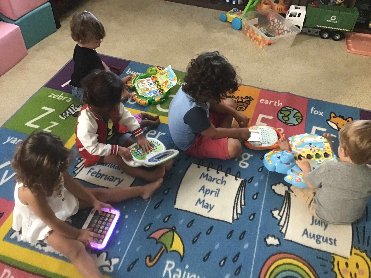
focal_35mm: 31
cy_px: 139
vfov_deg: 45.4
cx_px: 186
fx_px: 332
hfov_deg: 58.4
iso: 200
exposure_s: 1/17
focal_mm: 3.3
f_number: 2.4
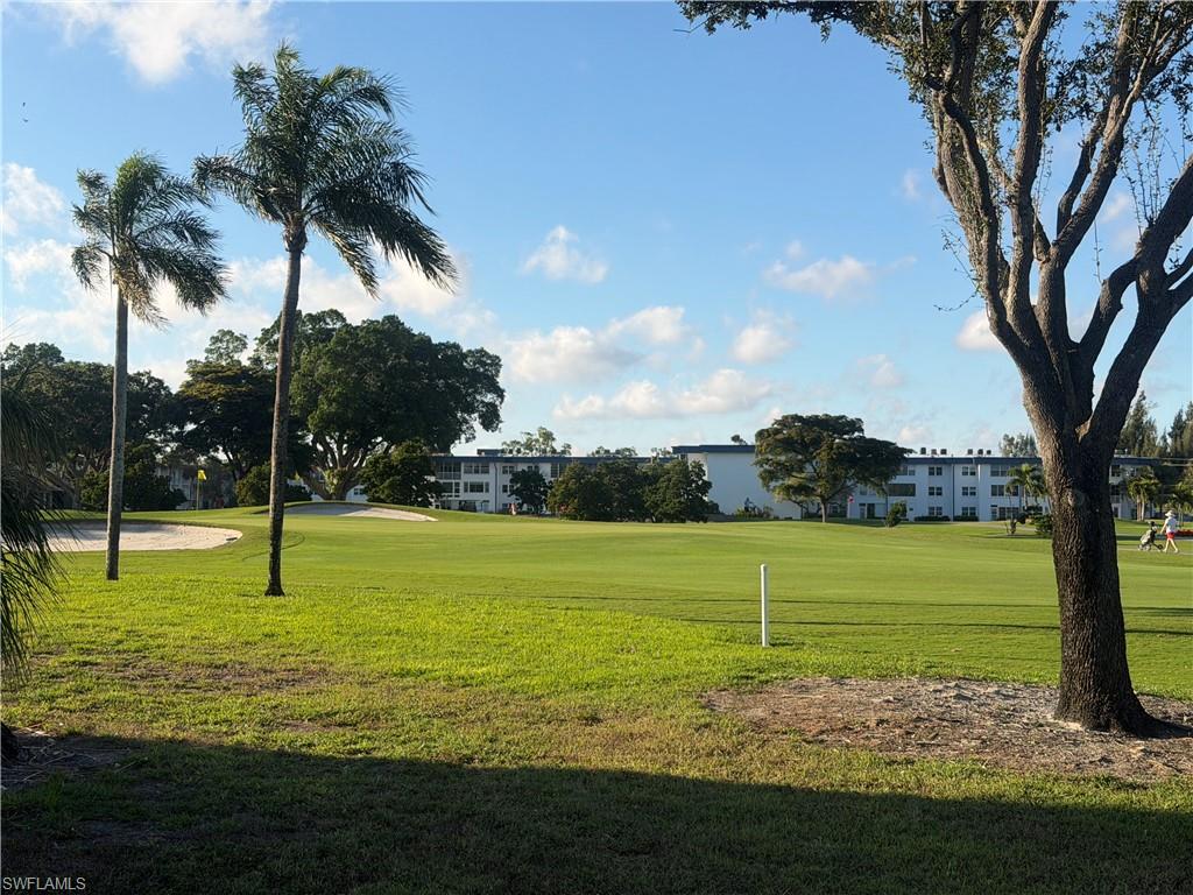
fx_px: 1654
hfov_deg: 39.7
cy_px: 448
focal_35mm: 48
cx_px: 596
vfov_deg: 30.3
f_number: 1.78
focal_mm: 6.76
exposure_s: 1/4098
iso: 64
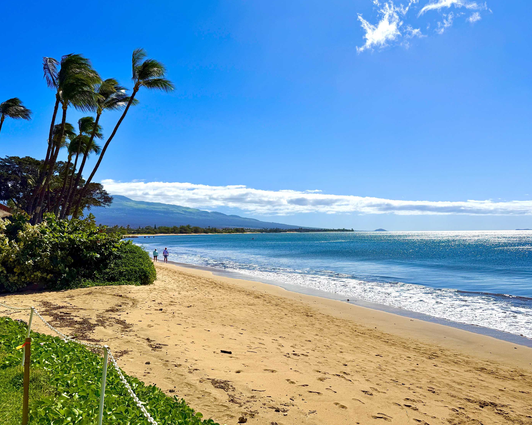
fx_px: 409
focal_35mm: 26
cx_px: 288
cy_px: 212
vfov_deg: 54.9
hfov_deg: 65.9
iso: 80
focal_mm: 6.76
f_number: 1.78
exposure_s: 1/17544
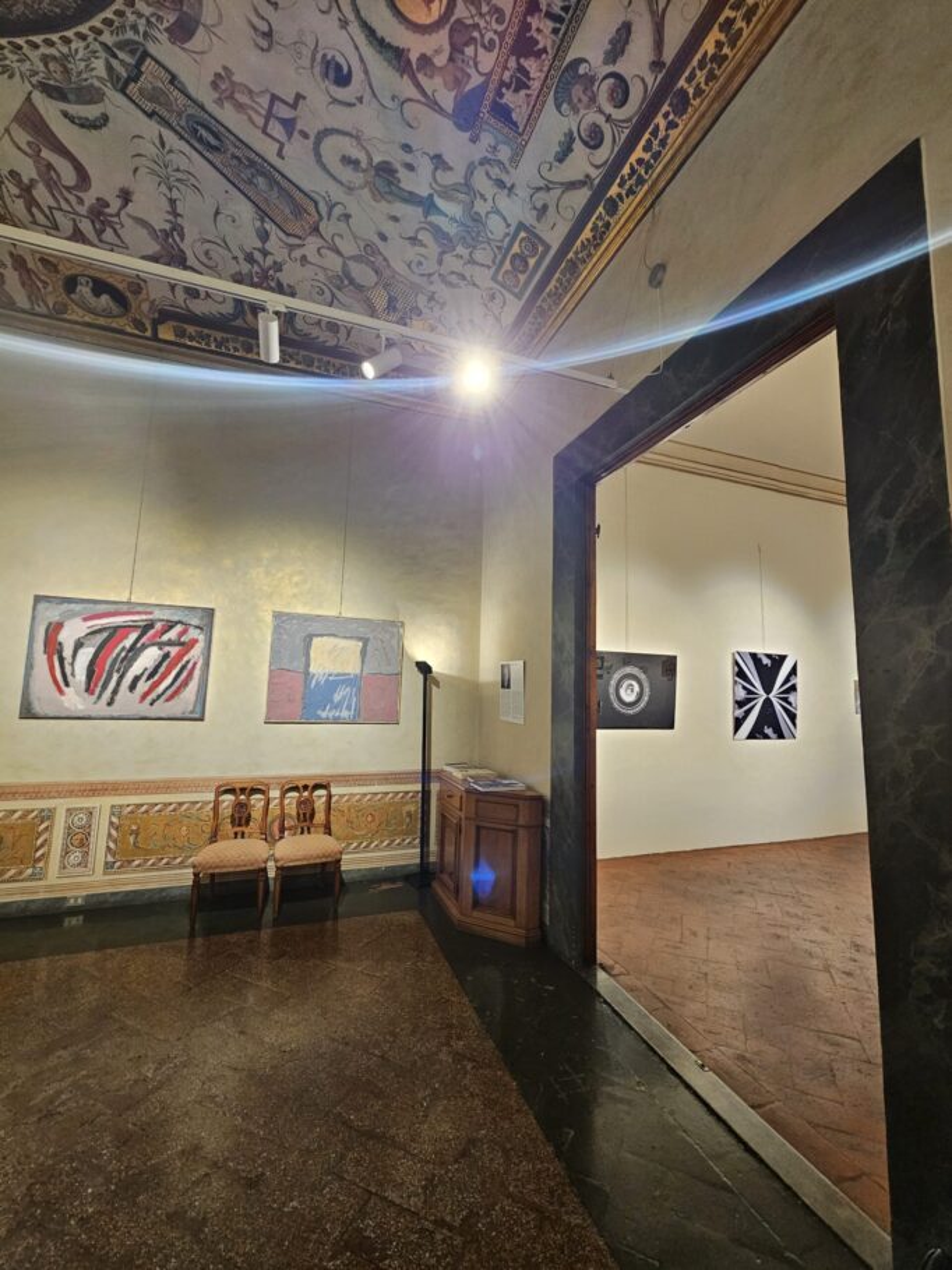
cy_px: 635
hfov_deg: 89.9
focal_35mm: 13
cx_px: 476
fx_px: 477
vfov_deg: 106.2
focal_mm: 2.2
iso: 160
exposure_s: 1/77
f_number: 2.2
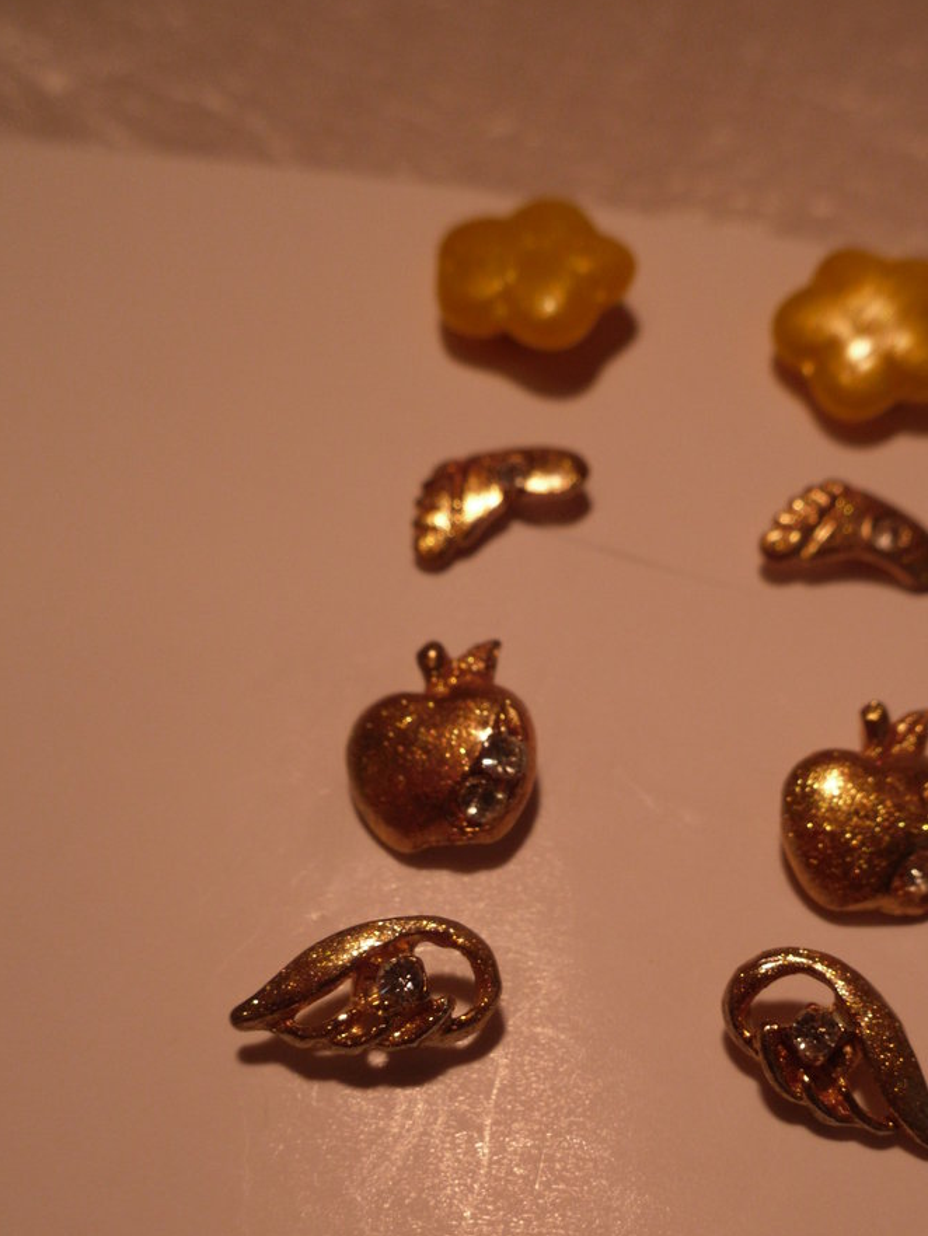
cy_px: 851
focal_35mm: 68
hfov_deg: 21.5
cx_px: 676
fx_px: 2429
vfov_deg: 28.3
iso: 80
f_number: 3.5
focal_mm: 6.3
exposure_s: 1/90
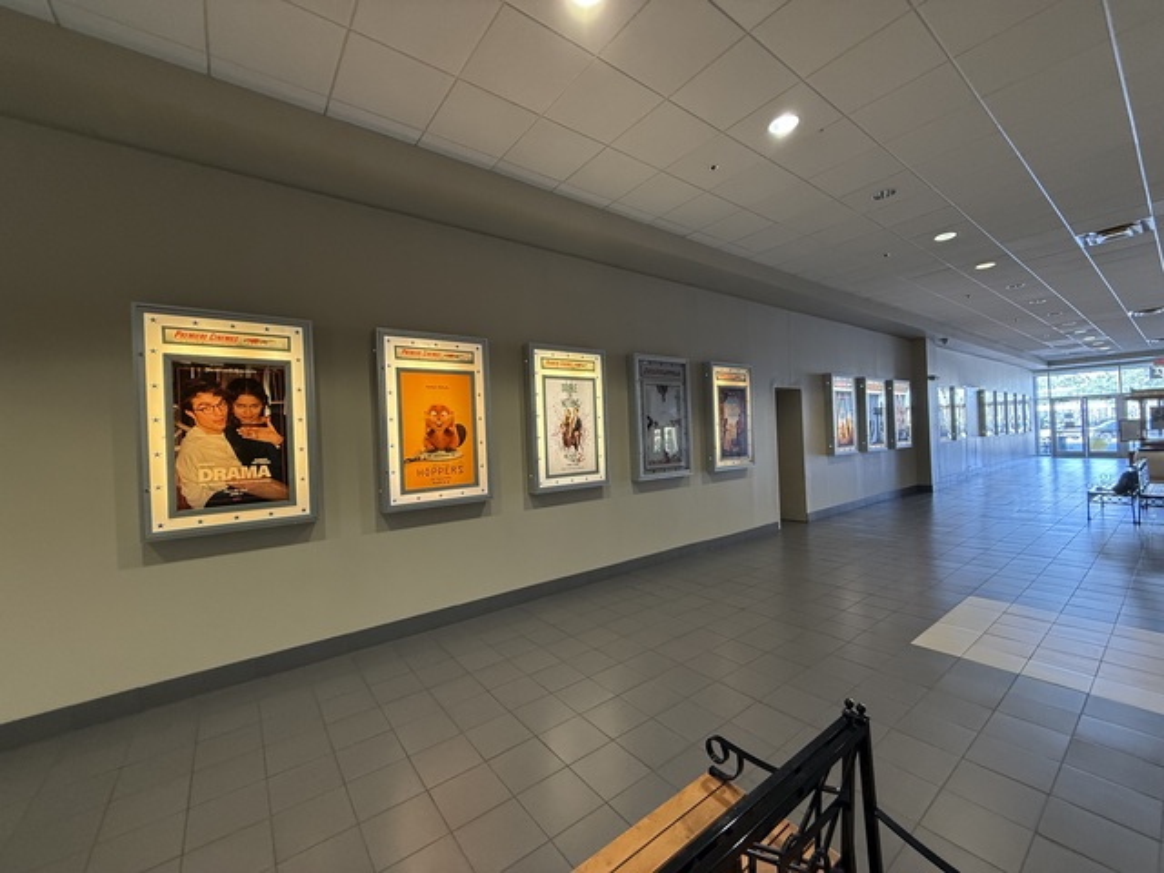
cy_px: 436
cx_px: 582
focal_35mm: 14
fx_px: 471
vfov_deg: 85.7
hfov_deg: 102.1
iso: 250
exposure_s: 1/60
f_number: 2.2
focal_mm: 2.22
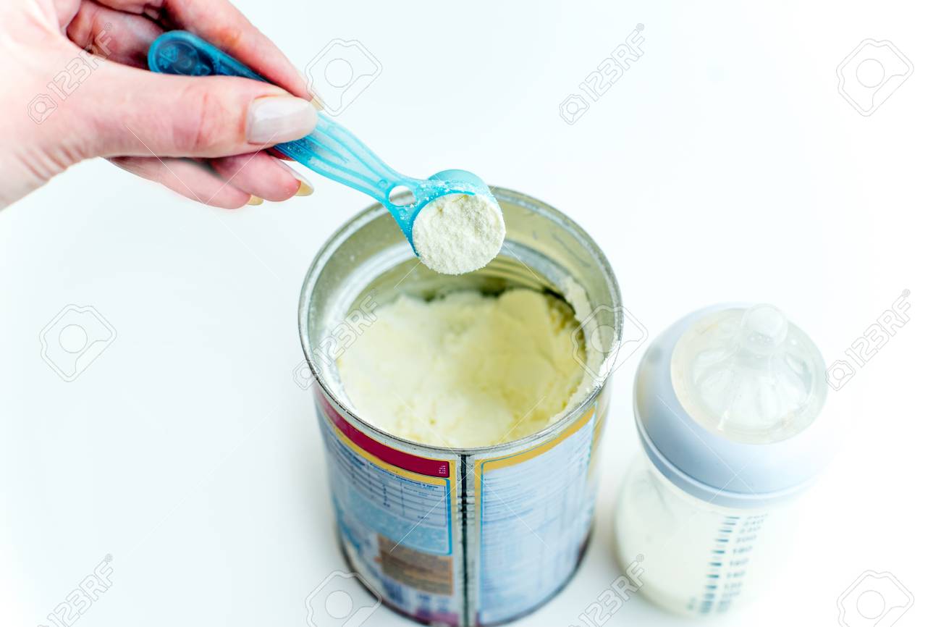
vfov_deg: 27.0
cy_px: 314
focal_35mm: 50
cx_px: 470
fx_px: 1307
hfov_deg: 39.6
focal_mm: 50
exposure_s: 1/125
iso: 320
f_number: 4.5
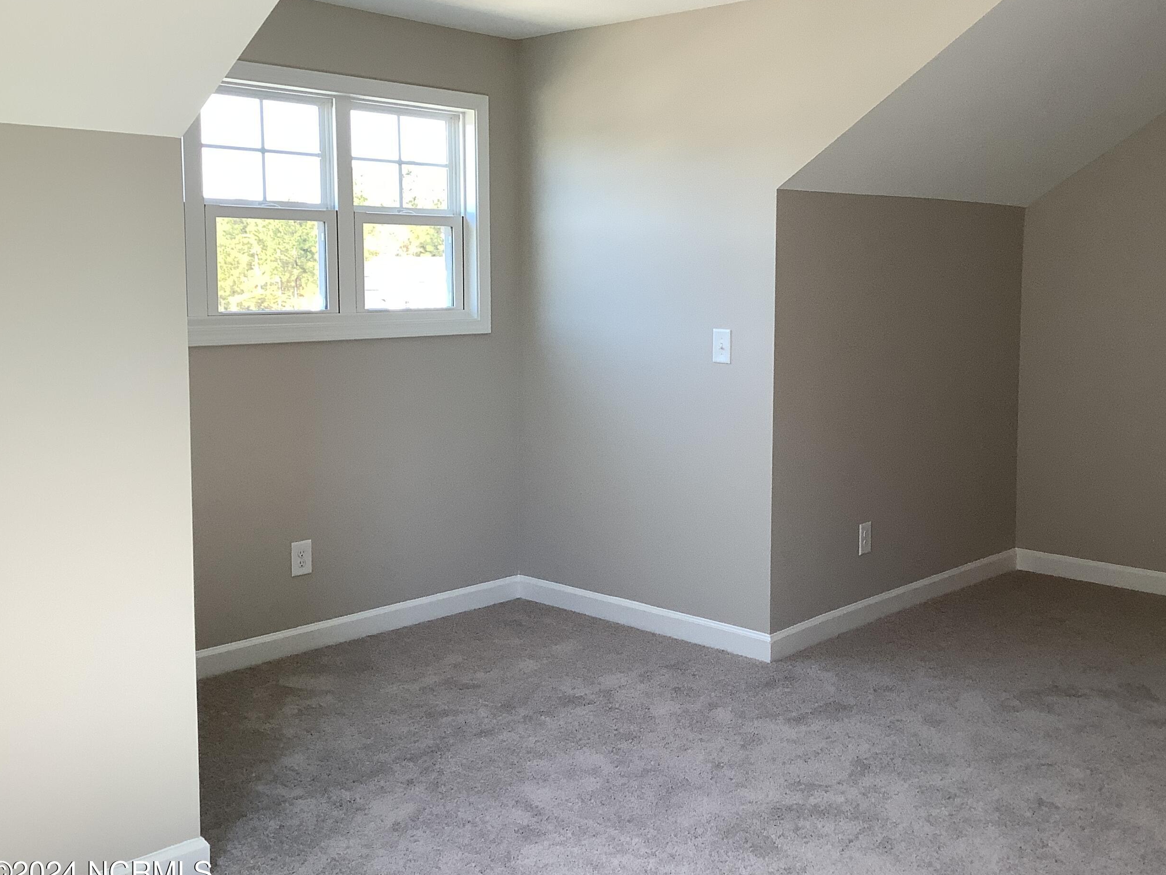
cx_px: 702
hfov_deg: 48.7
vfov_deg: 37.7
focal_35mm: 38
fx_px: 1280
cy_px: 386
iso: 80
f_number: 2.4
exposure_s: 1/120
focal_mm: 3.3
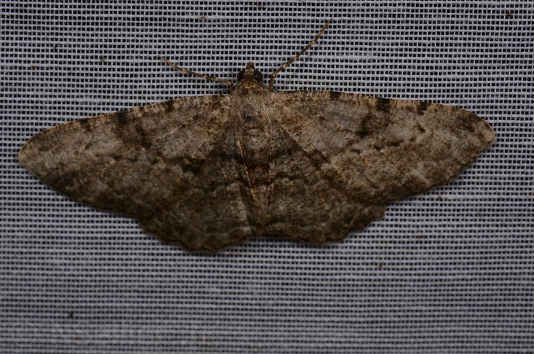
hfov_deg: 16.1
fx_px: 1887
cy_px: 177
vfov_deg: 10.7
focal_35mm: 128
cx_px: 267
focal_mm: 85
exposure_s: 1/60
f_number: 22
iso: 100
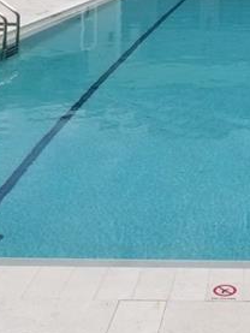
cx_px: 272
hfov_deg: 19.6
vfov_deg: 24.5
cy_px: -65
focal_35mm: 72
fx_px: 693
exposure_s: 1/6672
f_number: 1.7
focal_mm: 4.25
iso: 50
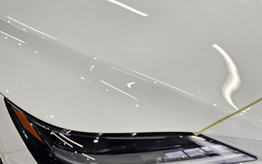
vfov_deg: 33.4
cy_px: 32
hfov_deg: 52.7
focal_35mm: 37
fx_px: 264
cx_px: 126
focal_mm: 6.3
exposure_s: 1/100
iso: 32
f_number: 1.7
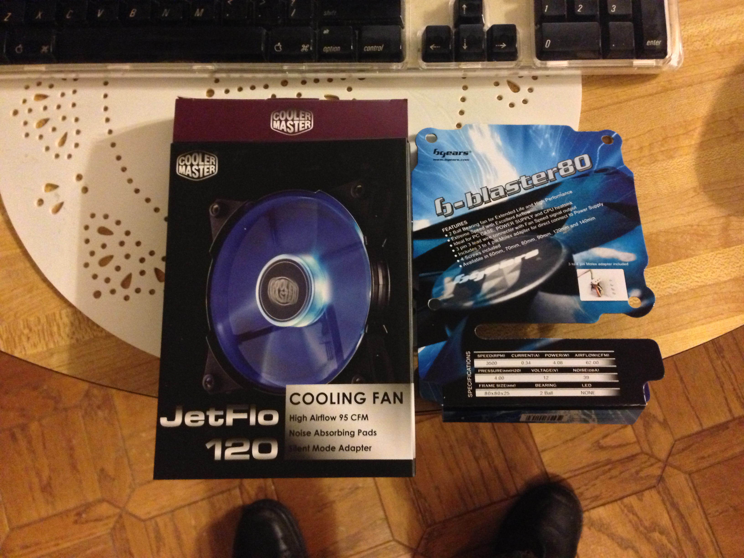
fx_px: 709
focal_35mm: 33
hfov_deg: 55.4
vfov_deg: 42.9
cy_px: 279
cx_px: 372
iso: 800
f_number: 2.4
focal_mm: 4.13
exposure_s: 1/15
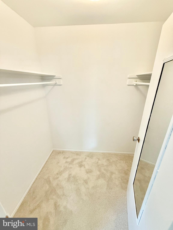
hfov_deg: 85.7
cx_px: 86
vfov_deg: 102.1
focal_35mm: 14
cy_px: 115
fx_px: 93
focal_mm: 2.22
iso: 320
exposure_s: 1/120
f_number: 2.2
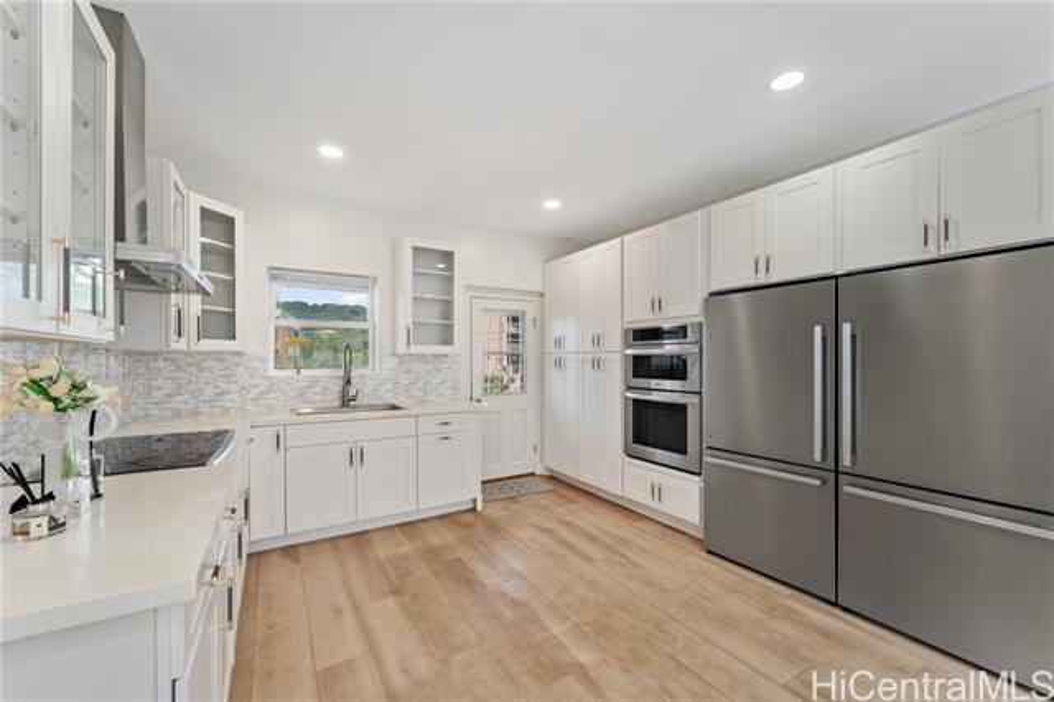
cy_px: 351
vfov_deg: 81.1
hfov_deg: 104.3
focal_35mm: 14
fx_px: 410
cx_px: 527
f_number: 9
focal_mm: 14
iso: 400
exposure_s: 1/10
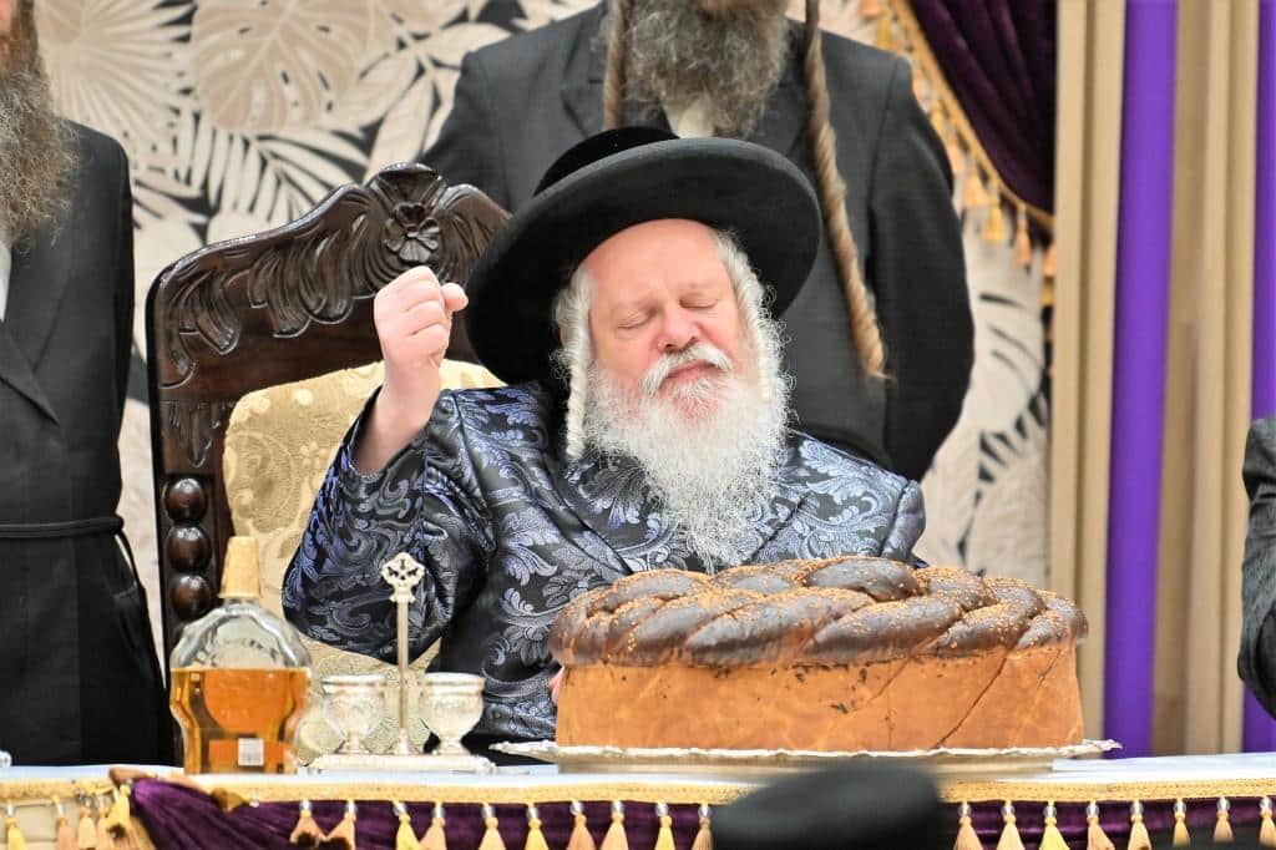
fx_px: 10629
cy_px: 425
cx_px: 638
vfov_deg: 4.6
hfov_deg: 6.9
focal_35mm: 300
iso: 500
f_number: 2.8
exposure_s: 1/250
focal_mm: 200
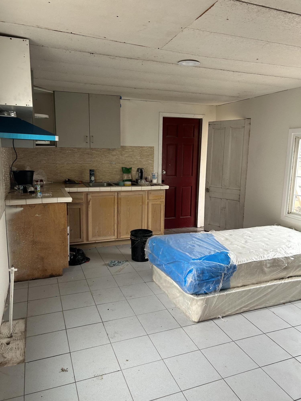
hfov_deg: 53.1
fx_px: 301
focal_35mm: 26
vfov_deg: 67.3
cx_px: 150
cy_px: 200
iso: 125
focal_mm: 5.7
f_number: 1.5
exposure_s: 1/108
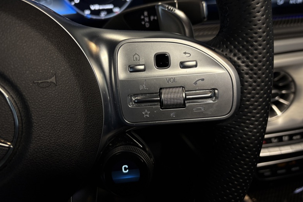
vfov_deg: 46.4
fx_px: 236
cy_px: 94
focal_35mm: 28
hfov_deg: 65.5
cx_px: 156
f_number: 1.6
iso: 80
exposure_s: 1/111
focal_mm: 5.96
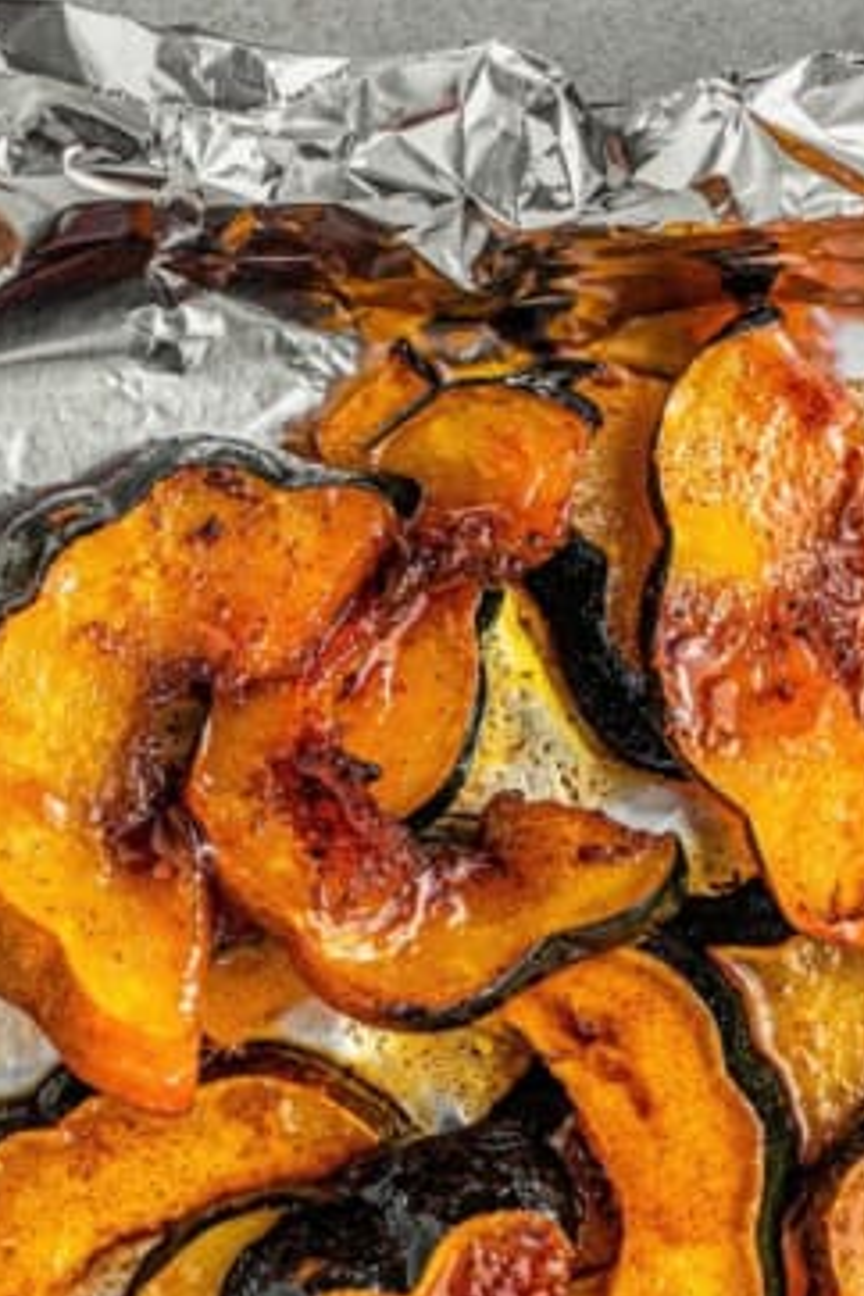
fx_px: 6695
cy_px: 1342
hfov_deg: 7.4
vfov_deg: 10.9
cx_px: 478
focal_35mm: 186
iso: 250
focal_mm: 50
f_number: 5.6
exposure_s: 1/160
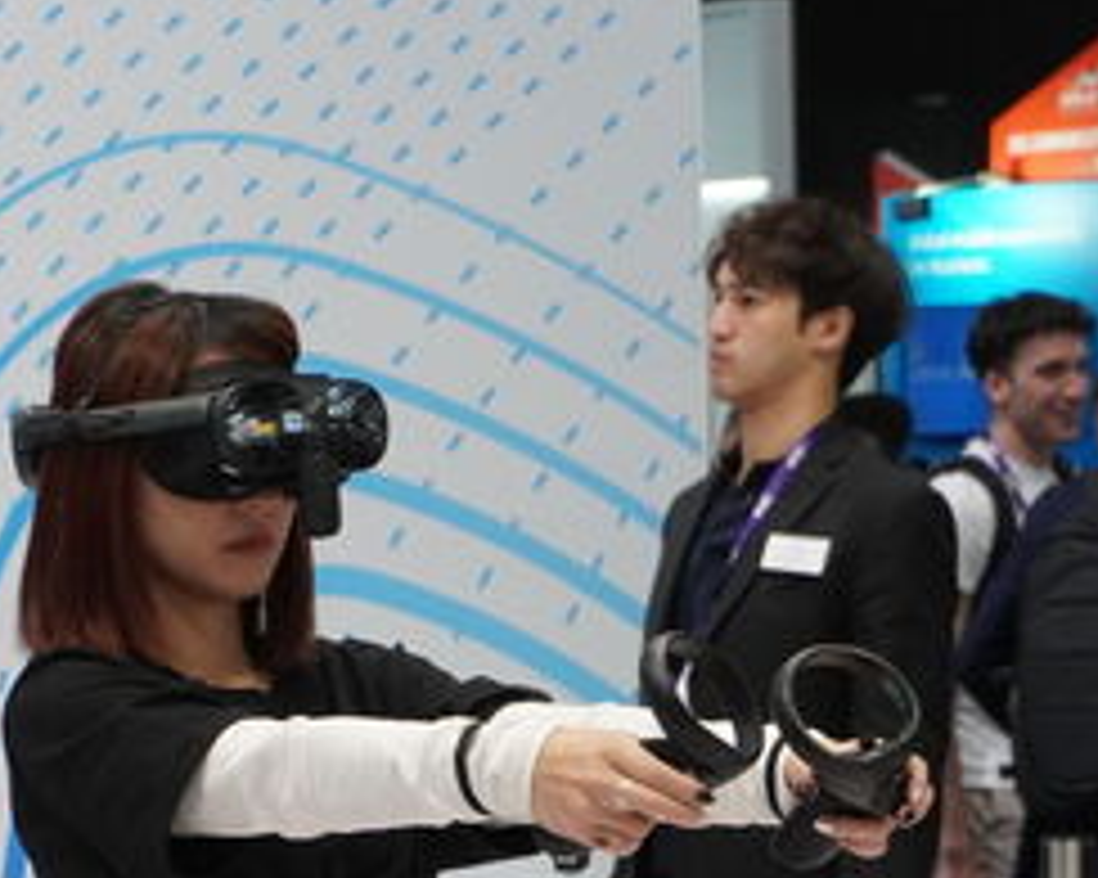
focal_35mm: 177
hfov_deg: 10.9
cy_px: 831
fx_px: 5750
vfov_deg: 8.7
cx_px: 328
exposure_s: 1/250
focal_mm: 50
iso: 2000
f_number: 5.6
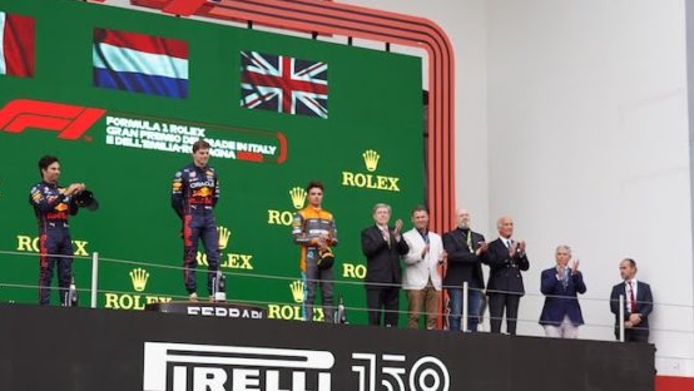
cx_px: 267
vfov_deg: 13.5
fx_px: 1638
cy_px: 347
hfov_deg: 23.9
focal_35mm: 89
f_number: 4
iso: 125
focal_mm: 46
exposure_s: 1/160
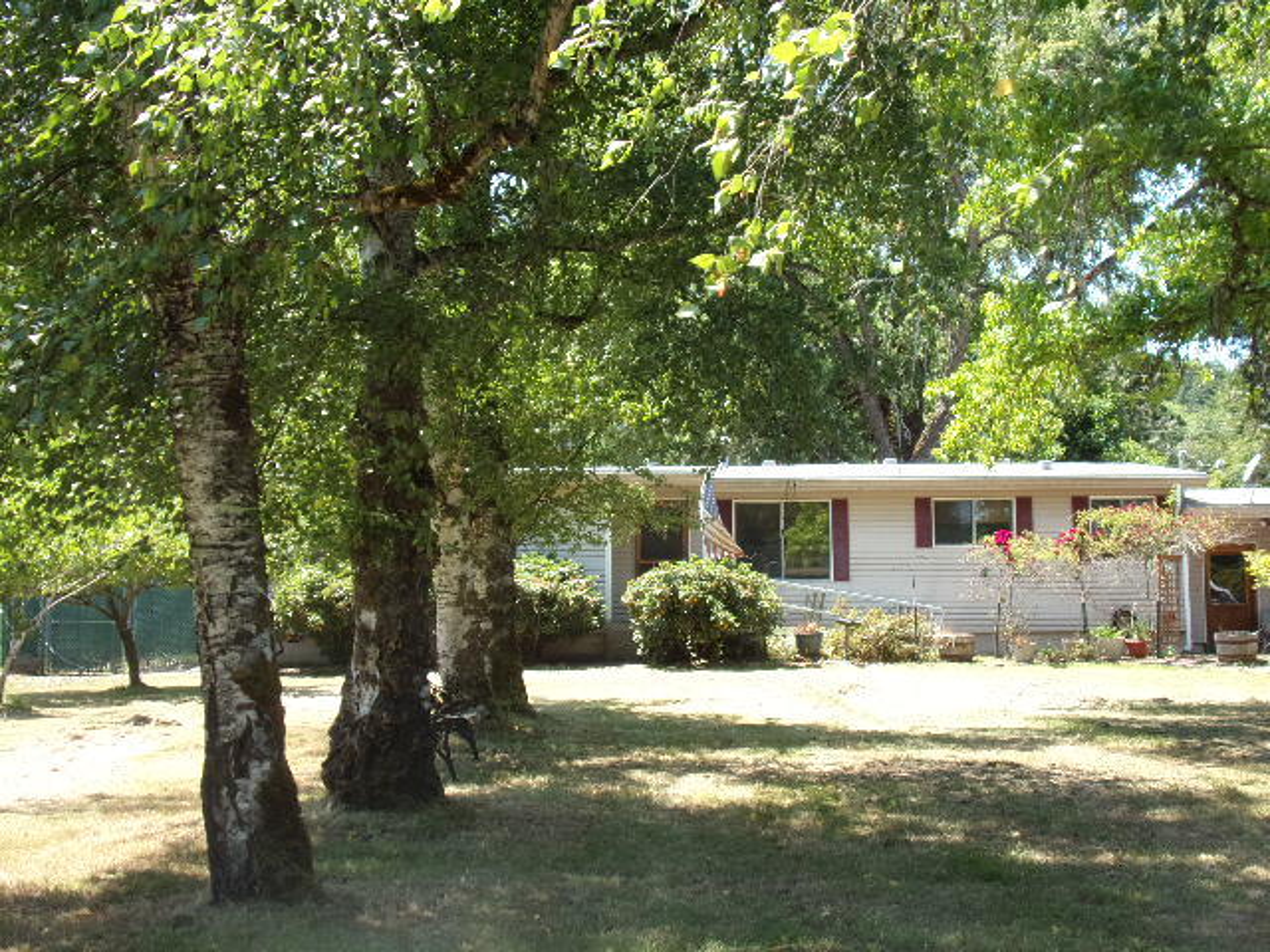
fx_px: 1431
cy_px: 476
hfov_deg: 47.9
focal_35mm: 39
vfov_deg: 36.8
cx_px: 635
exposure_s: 1/150
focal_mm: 7
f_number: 3.9
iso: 80
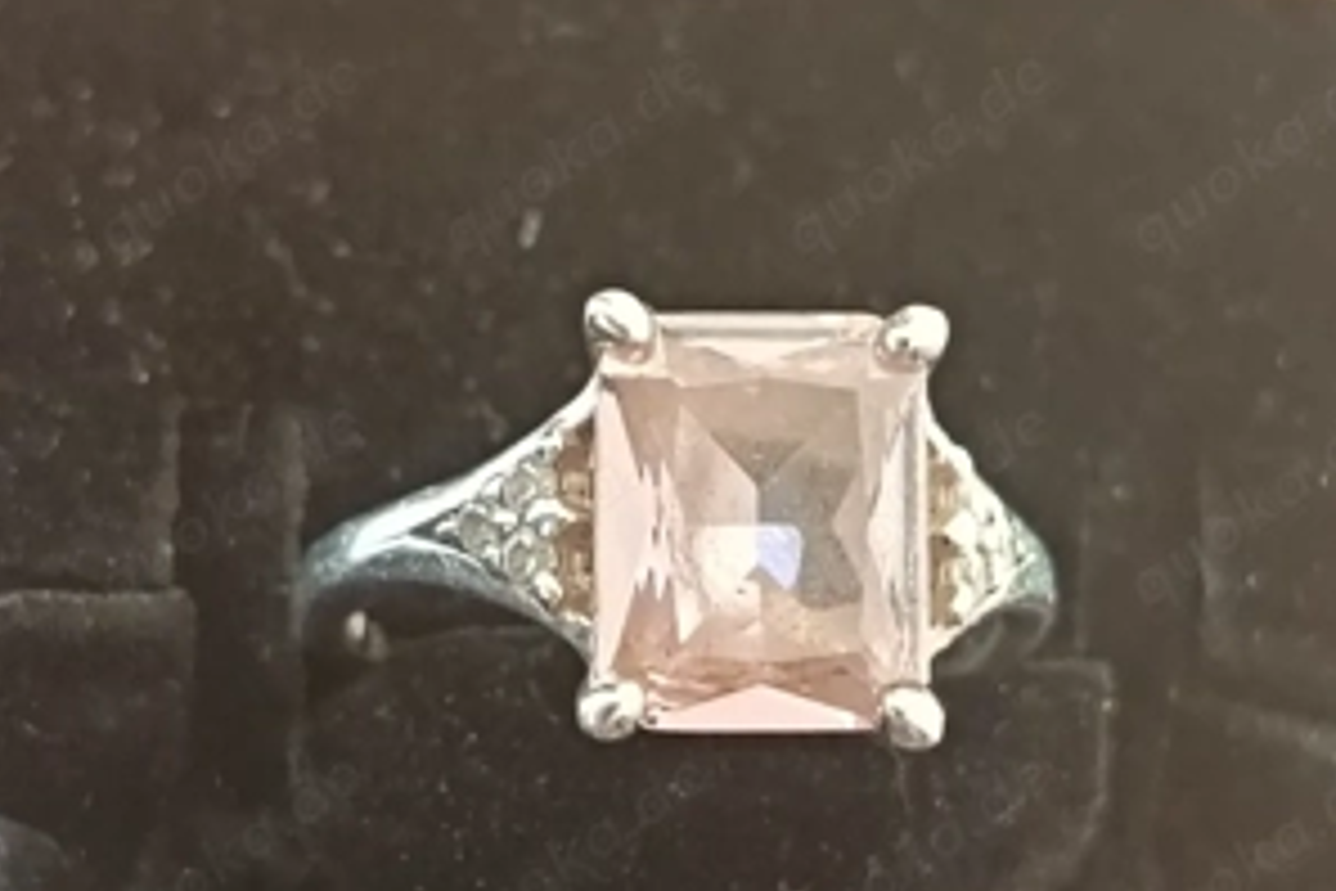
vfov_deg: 13.5
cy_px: 554
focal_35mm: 101
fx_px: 3748
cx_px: 670
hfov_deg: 20.2
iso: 2740
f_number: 1.75
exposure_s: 1/33.3
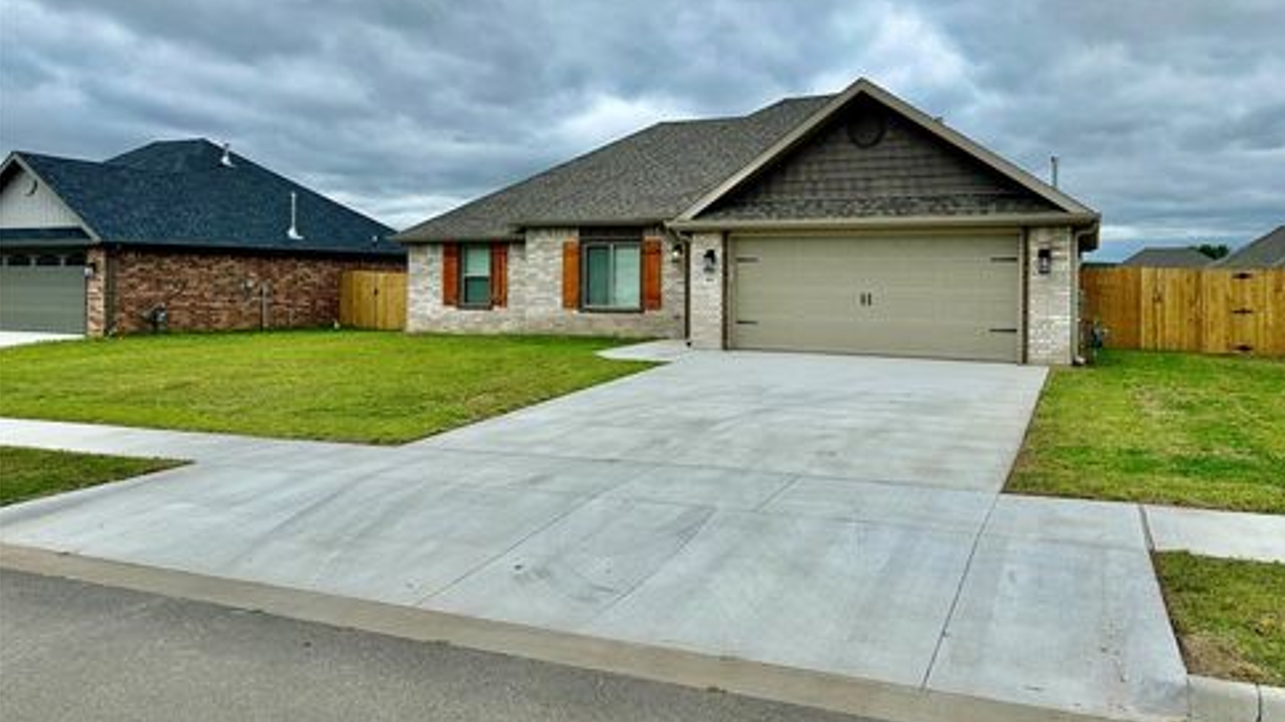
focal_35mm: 27
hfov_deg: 69.9
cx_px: 661
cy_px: 267
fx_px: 920
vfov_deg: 42.5
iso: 80
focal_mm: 6.86
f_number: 1.78
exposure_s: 1/2660
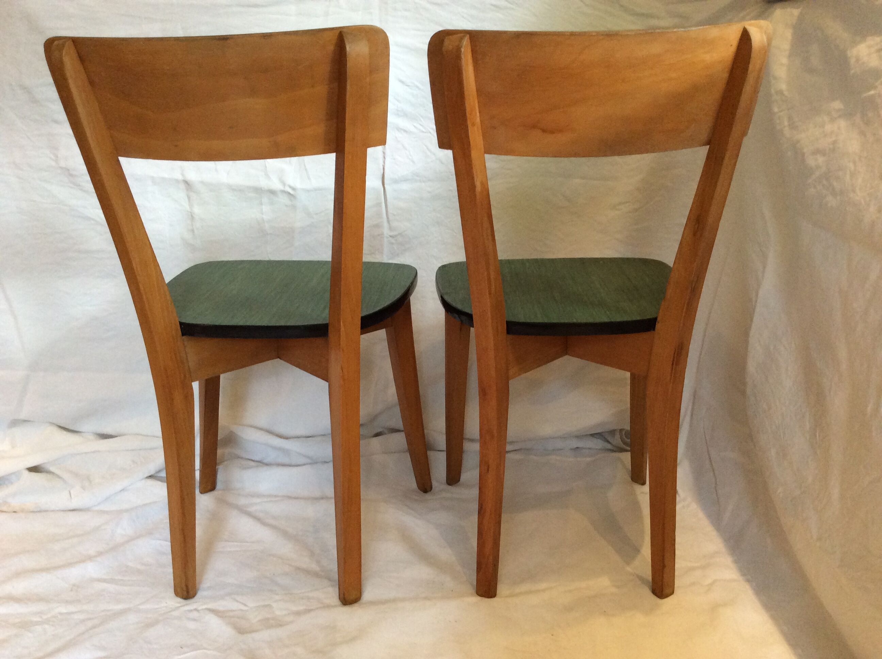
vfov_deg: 44.1
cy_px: 330
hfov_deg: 56.9
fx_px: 814
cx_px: 441
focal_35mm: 32
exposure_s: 1/25
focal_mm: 3.3
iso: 160
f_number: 2.4
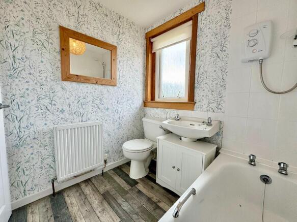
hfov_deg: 102.1
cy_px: 111
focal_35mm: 14
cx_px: 148
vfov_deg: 85.7
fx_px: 120
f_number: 2.2
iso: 80
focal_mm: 2.22
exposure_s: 1/99
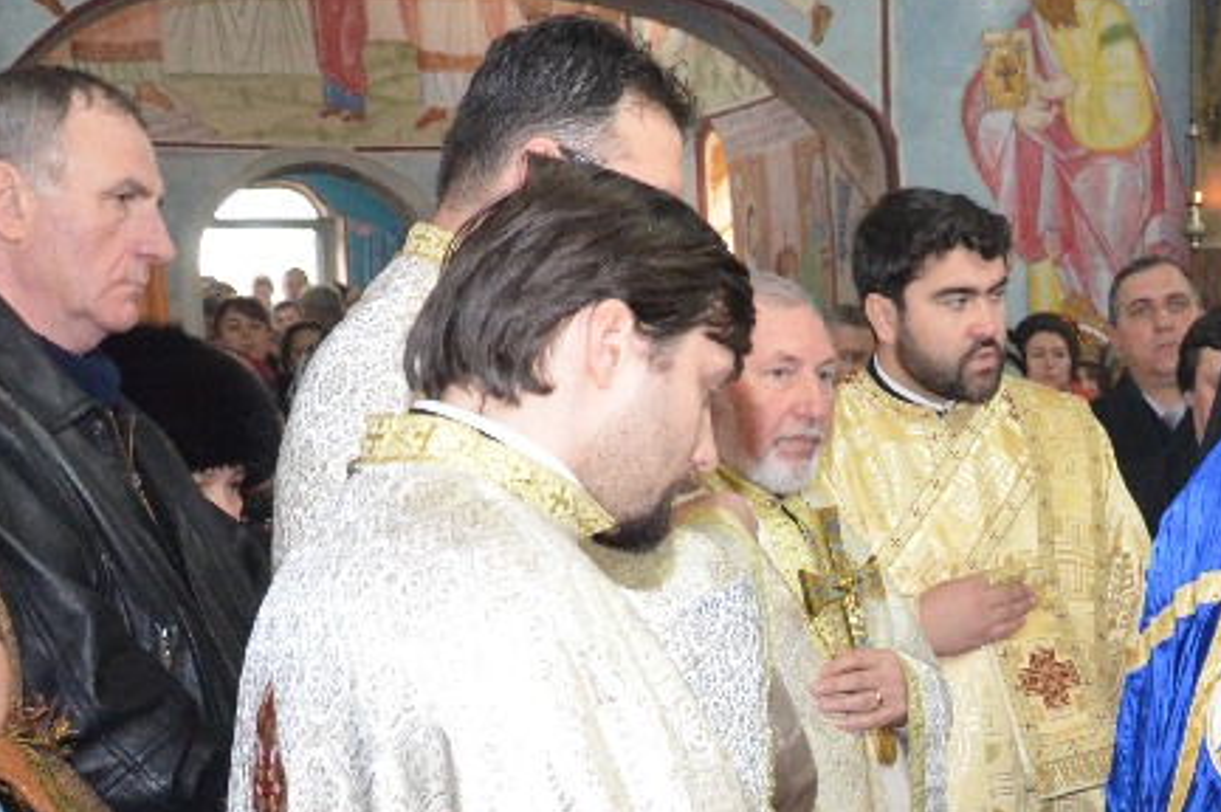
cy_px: 885
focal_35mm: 87
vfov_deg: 15.2
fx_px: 2962
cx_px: 1229
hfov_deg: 22.4
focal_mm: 21
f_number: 4
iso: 3200
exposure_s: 1/60
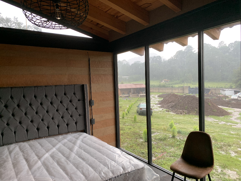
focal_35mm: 26
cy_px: 90
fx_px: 181
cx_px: 120
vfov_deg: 53.1
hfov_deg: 67.3
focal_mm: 4.25
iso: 100
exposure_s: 1/80
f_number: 1.8
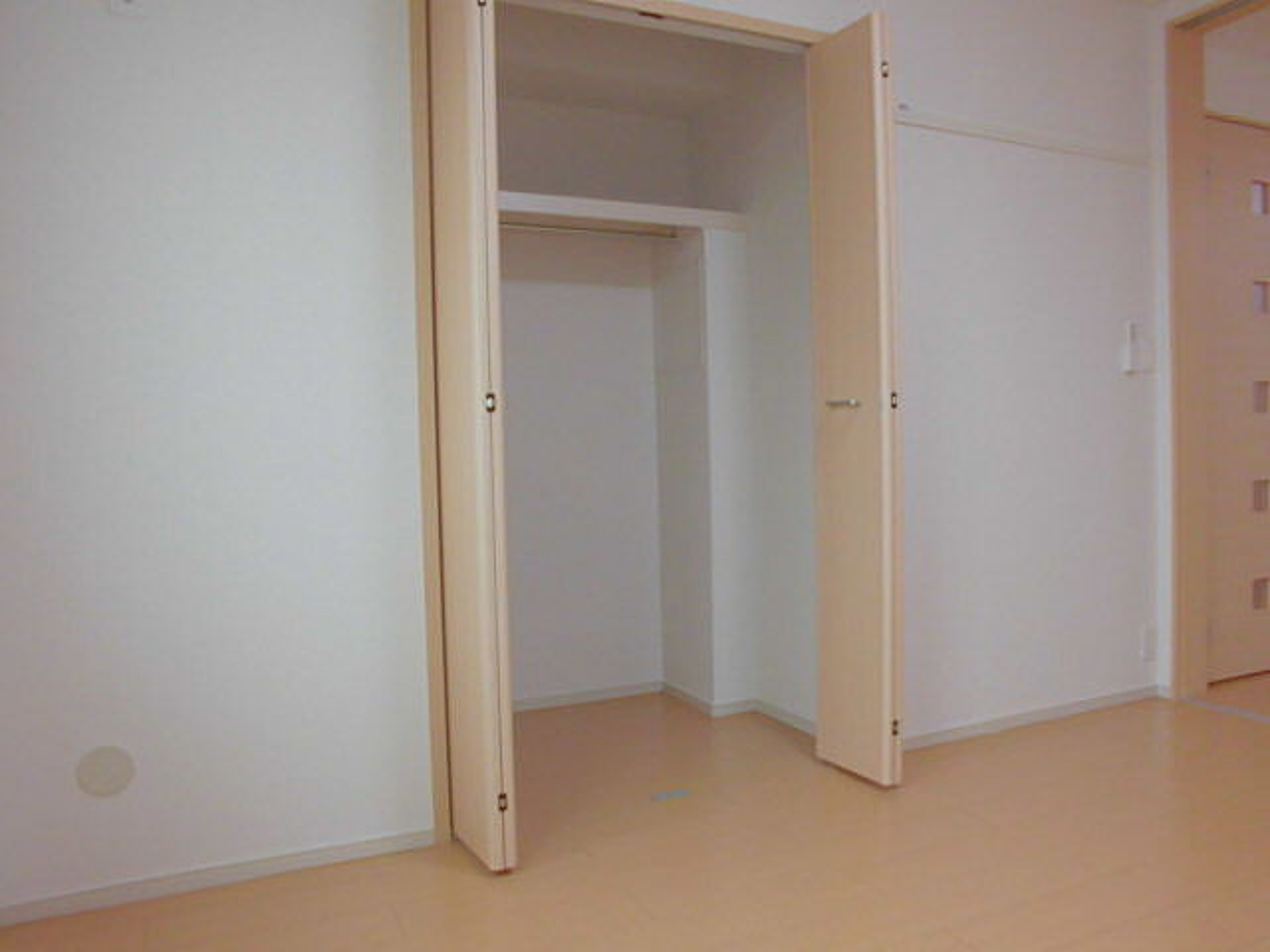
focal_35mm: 26
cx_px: 635
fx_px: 954
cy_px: 476
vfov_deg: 53.1
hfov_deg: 67.3
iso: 200
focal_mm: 4.6
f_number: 3.5
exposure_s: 1/60
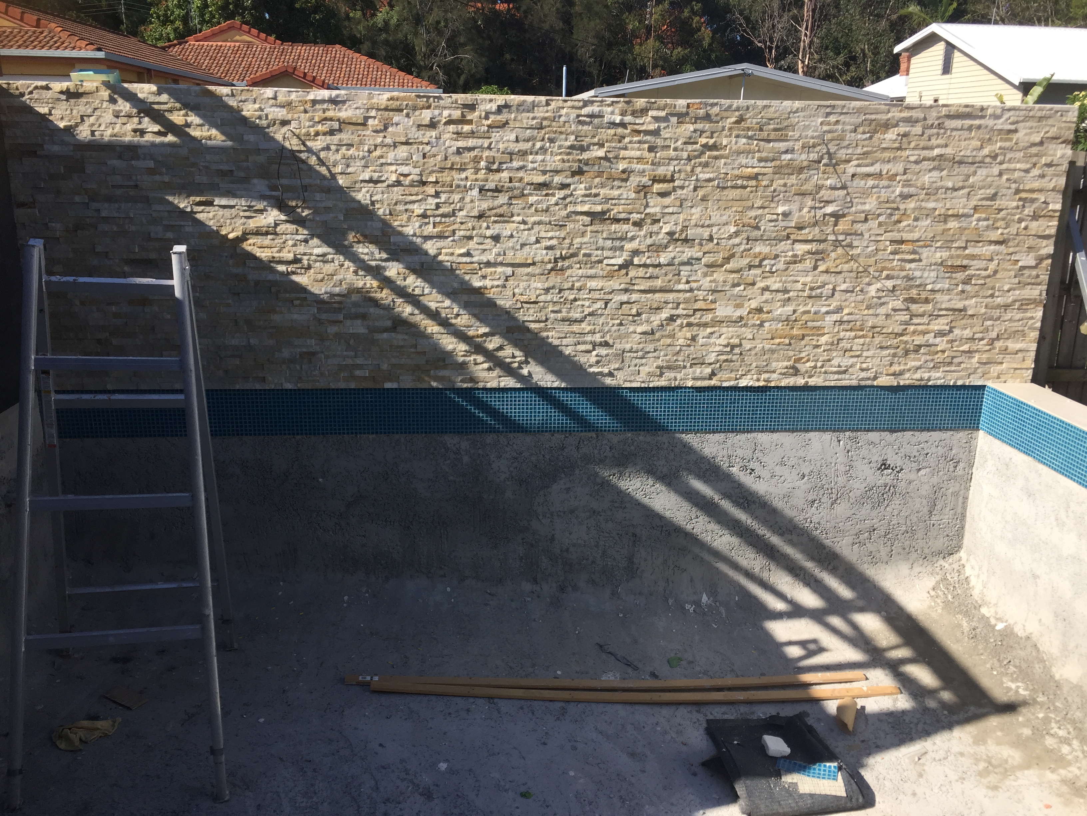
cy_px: 408
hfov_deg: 61.7
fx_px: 911
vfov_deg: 48.2
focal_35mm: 29
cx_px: 544
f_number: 2.2
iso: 32
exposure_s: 1/1276
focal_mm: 4.15
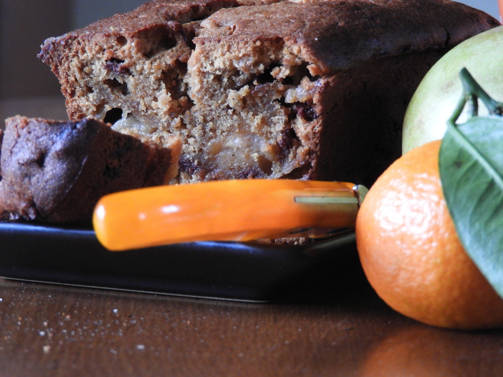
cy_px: 188
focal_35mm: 180
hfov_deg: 11.0
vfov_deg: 8.2
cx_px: 252
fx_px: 2616
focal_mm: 32.2
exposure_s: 1/5
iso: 800
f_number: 5.3
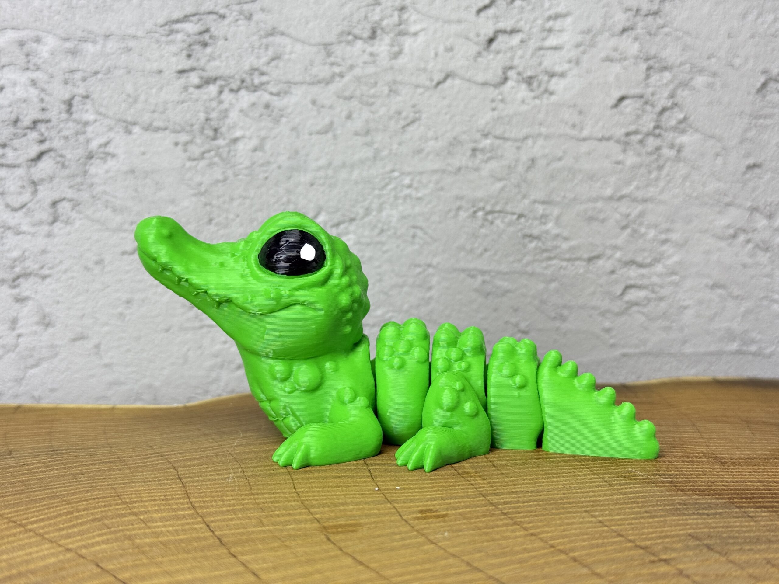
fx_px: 1080
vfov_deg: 30.3
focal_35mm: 48
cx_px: 390
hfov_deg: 39.7
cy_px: 292
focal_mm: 6.76
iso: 80
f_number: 1.78
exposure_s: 1/257
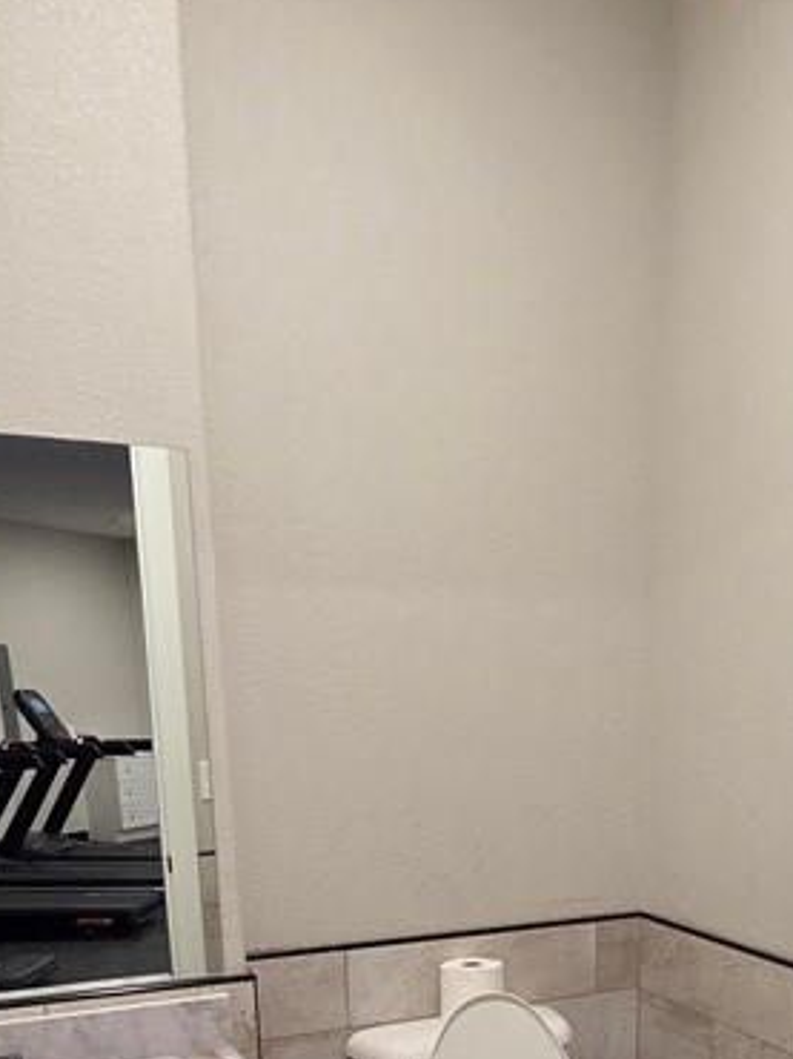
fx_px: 1101
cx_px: 558
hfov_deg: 38.9
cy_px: 987
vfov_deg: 45.6
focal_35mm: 36
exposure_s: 1/60
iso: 500
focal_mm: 2.2
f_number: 2.2
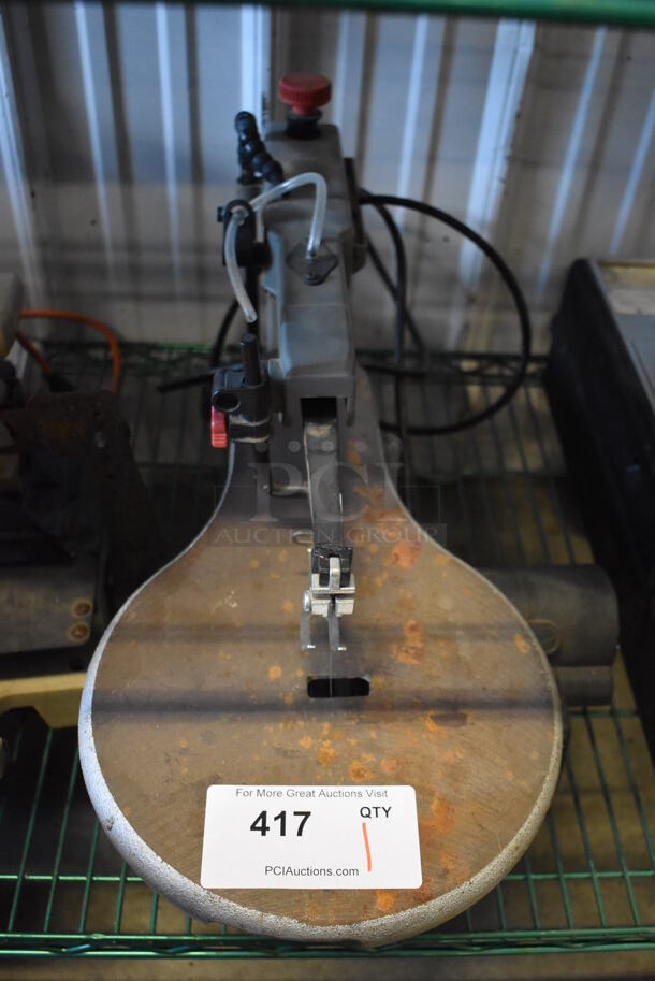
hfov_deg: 40.0
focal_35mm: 33
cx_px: 328
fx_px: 899
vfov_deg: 57.2
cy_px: 490
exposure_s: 1/125
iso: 4000
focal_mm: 22
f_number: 3.8
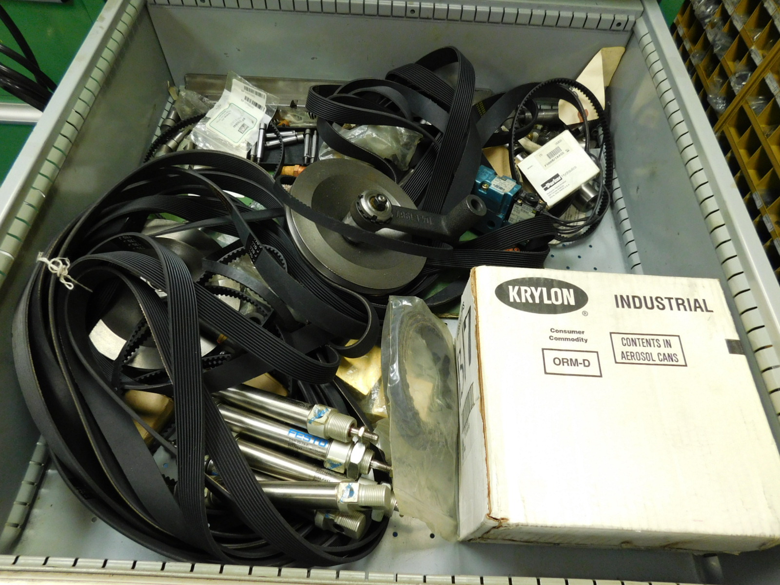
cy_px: 292
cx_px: 390
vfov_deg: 58.9
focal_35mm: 23
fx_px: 518
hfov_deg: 73.9
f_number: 3
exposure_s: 1/30
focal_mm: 4
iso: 220
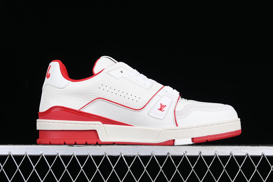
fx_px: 569
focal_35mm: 75
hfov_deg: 27.0
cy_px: 91
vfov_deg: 18.2
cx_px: 136
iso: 160
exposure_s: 1/100
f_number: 8
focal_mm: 50
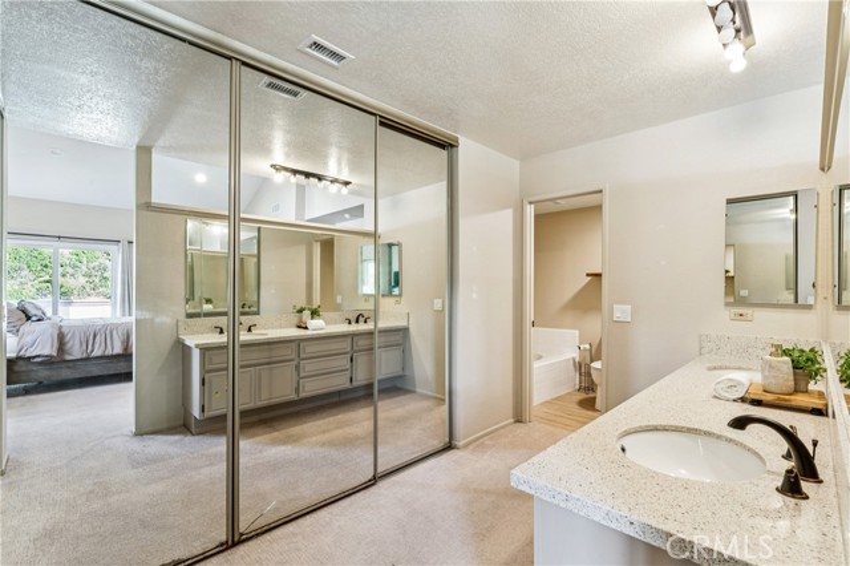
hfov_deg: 95.7
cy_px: 283
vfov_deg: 72.7
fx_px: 385
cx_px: 425
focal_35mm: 16
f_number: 13
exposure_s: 1.3
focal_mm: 16.3
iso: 100
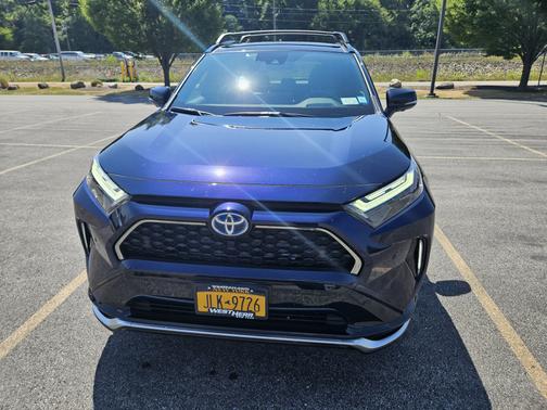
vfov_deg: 58.9
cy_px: 205
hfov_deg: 73.9
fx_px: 363
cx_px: 274
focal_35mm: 23
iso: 32
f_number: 1.8
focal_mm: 5.4
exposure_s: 1/1410
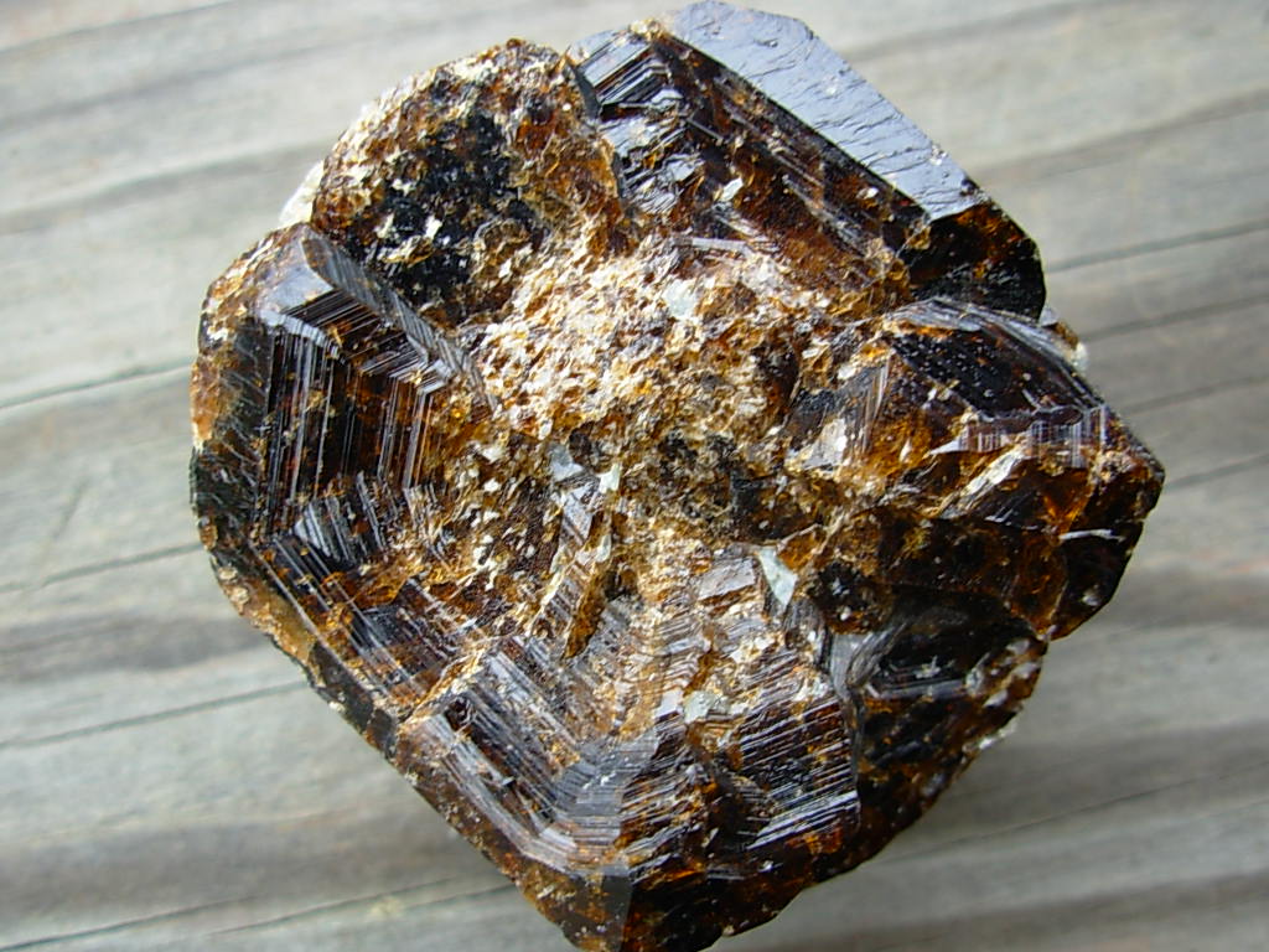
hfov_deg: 49.0
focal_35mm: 38
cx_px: 634
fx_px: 1393
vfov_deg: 37.7
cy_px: 476
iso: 50
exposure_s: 1/35.9
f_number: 2.9
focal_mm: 6.3
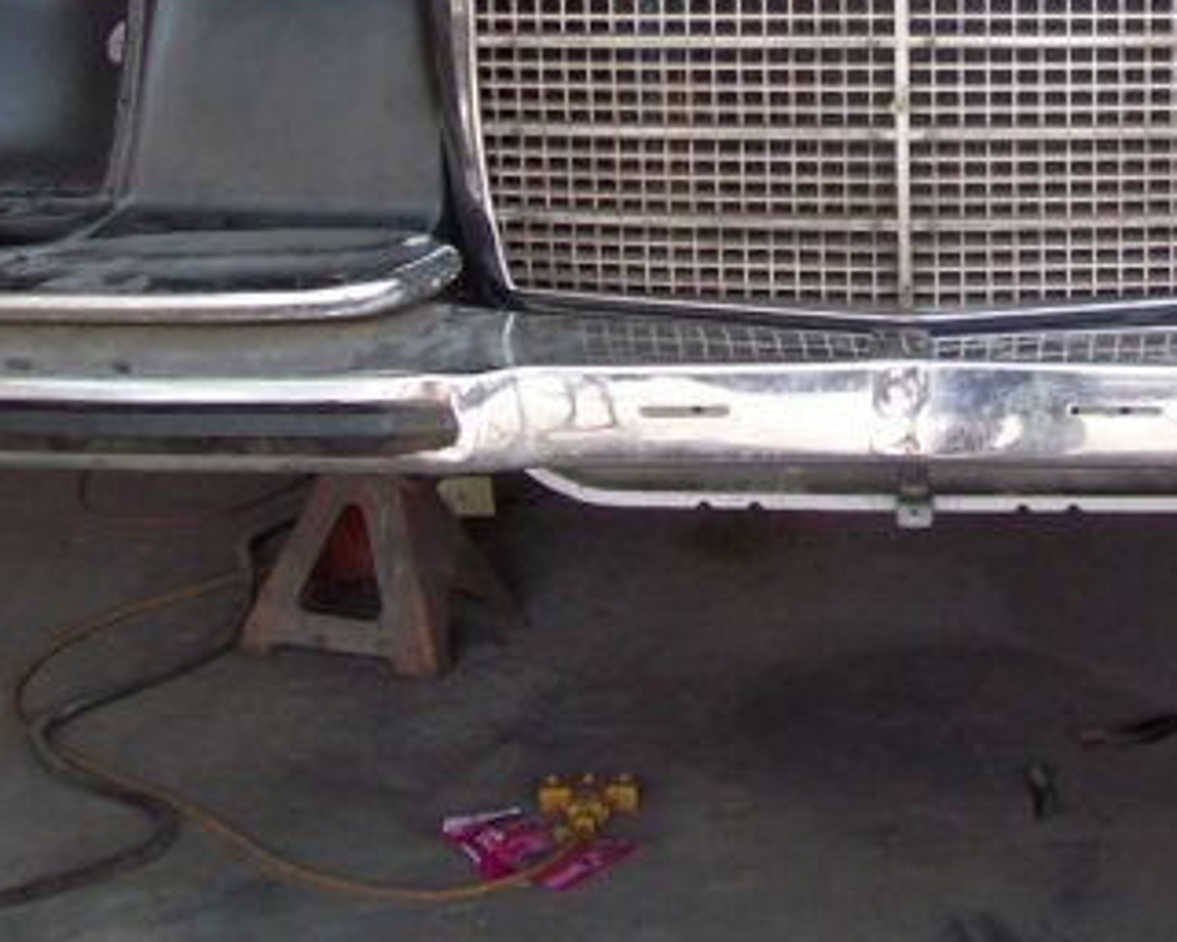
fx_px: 2927
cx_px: 906
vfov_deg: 17.6
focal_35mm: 84
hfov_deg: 22.5
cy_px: -106
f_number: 2.7
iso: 80
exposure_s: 1/116
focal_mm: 6
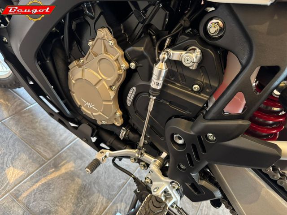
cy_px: 108
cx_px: 144
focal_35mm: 24
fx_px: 199
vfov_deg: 56.8
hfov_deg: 71.6
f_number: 1.78
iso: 800
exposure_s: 1/33
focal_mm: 6.76
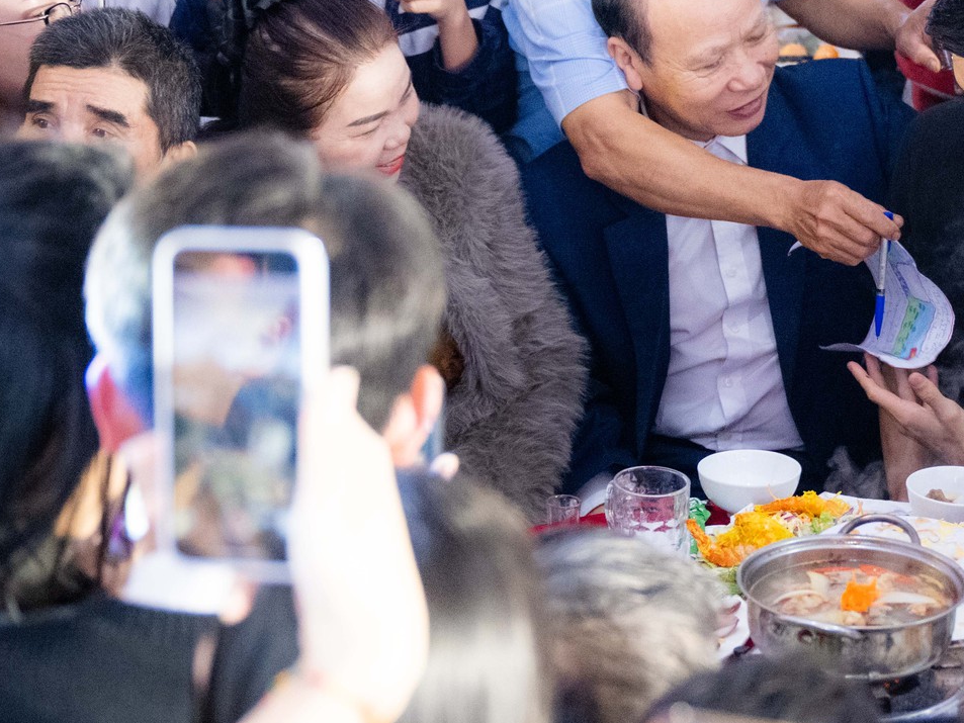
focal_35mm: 124
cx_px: 802
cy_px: 299
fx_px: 3454
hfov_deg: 15.8
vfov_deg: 12.0
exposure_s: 1/200
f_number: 2.8
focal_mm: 48
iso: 3200
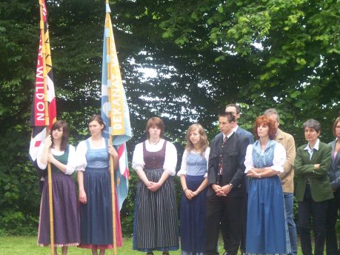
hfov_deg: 14.5
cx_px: 172
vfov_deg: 10.9
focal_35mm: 136
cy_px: 142
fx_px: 1335
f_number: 4.4
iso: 200
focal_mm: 19.2
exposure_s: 1/125
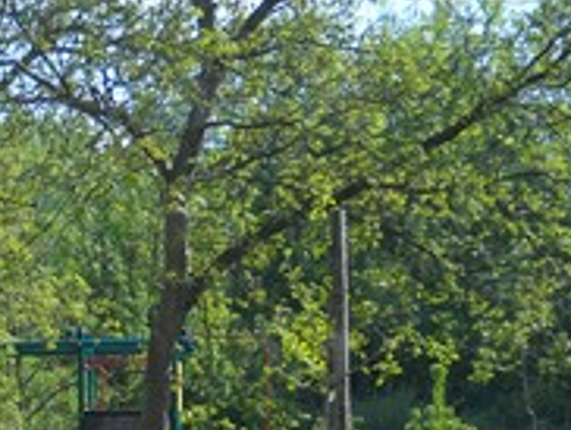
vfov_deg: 11.6
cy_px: 614
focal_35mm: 124
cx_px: -141
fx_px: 2048
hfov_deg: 15.2
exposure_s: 1/176
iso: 64
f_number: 5.5
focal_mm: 6.72
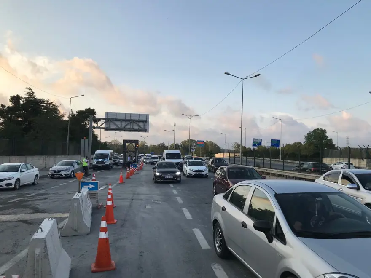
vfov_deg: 49.7
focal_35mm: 28
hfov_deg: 63.4
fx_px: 300
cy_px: 139
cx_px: 186
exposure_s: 1/879
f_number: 1.8
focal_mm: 3.99
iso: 20
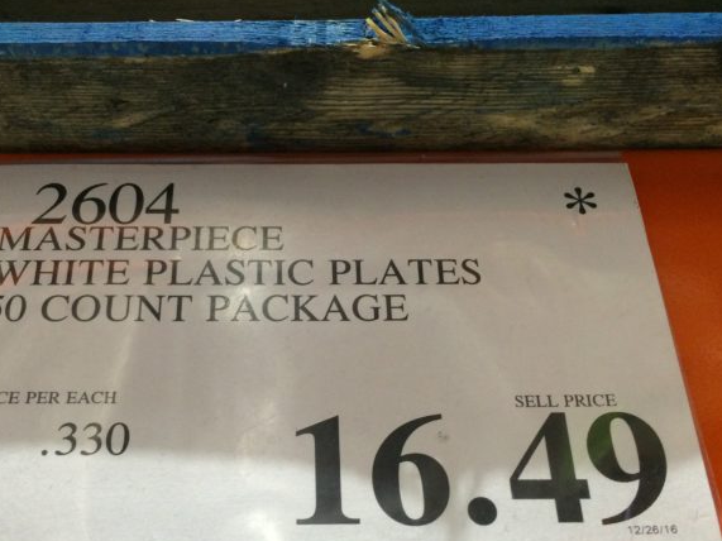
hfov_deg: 47.8
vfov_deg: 36.6
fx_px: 813
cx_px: 315
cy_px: 336
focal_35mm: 39
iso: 200
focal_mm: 4.15
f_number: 2.2
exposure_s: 1/30
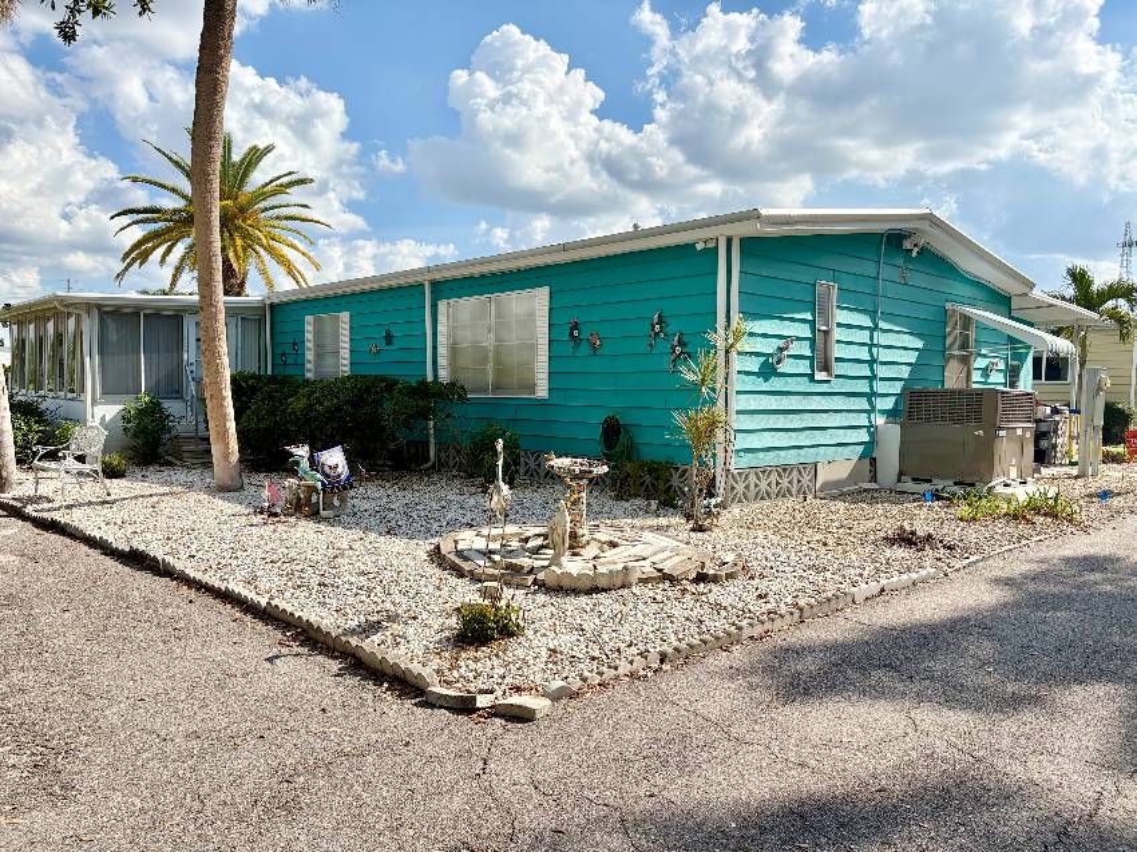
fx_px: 854
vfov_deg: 53.0
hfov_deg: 67.3
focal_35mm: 26
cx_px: 568
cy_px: 426
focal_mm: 5.96
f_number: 1.6
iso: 50
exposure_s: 1/4950
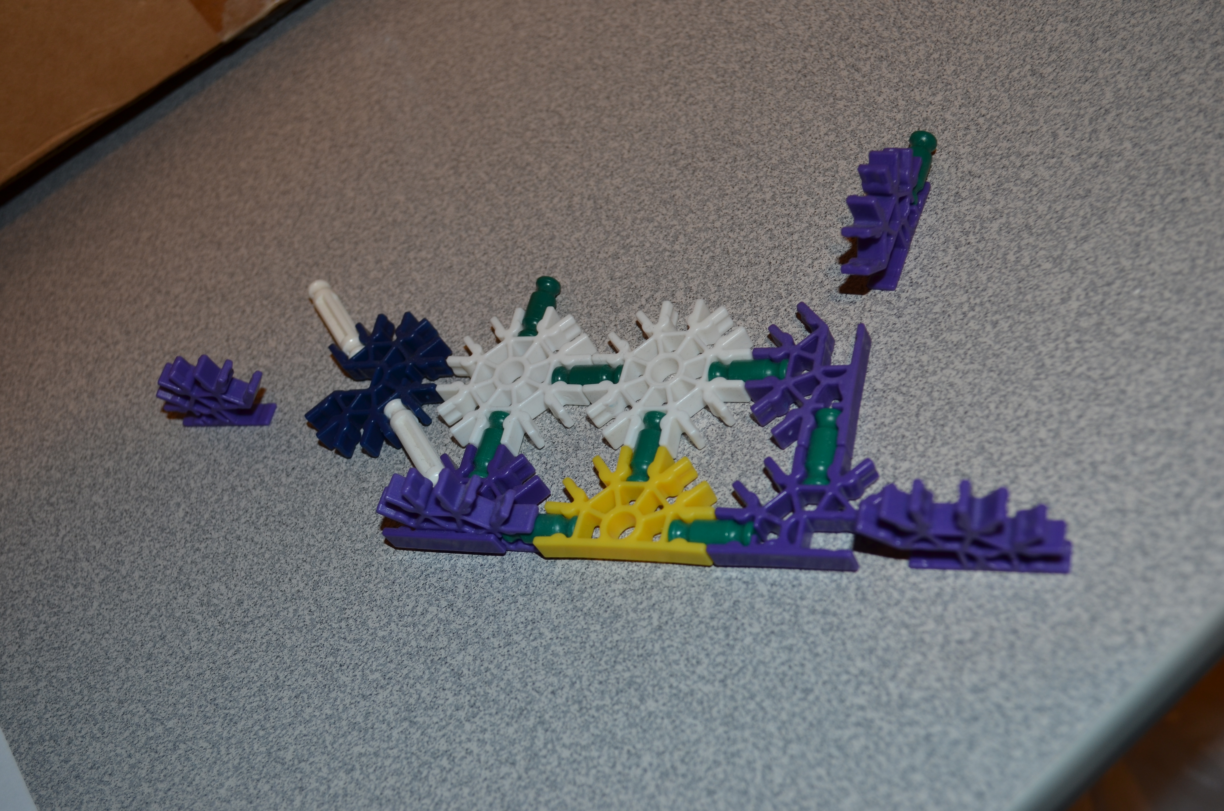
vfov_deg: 34.1
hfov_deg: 49.6
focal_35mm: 39
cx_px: 612
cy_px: 406
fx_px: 1323
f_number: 5.6
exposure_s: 1/30
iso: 200
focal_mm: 26
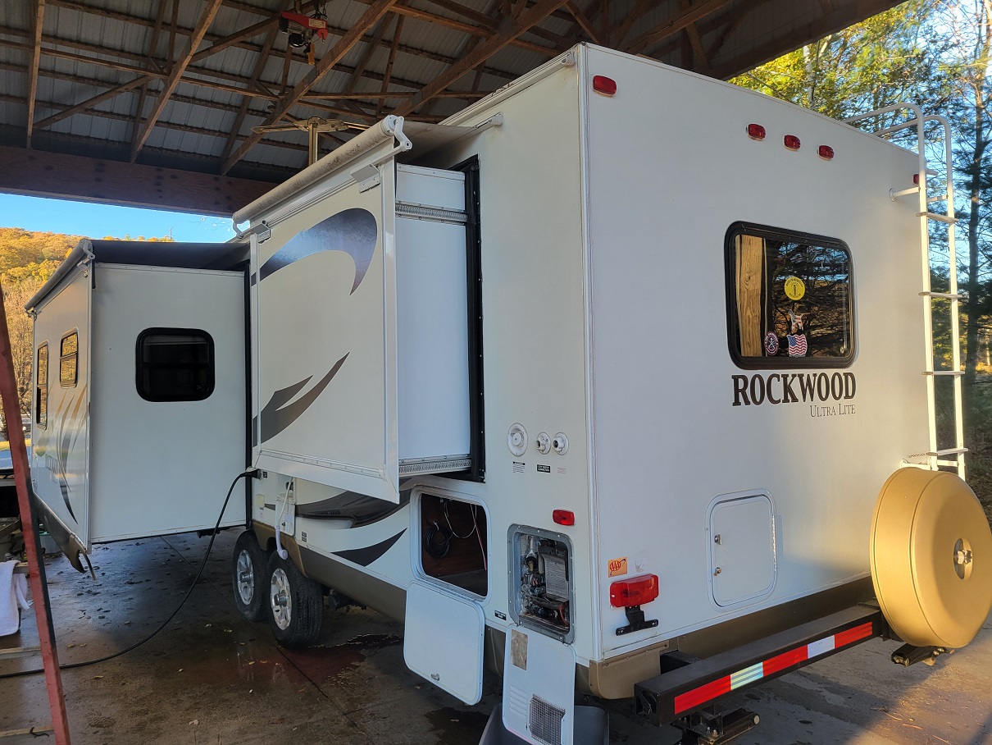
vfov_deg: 53.1
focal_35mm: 26
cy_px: 372
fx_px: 745
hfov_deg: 67.3
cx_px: 496
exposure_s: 1/161
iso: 40
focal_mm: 5.4
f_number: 1.8
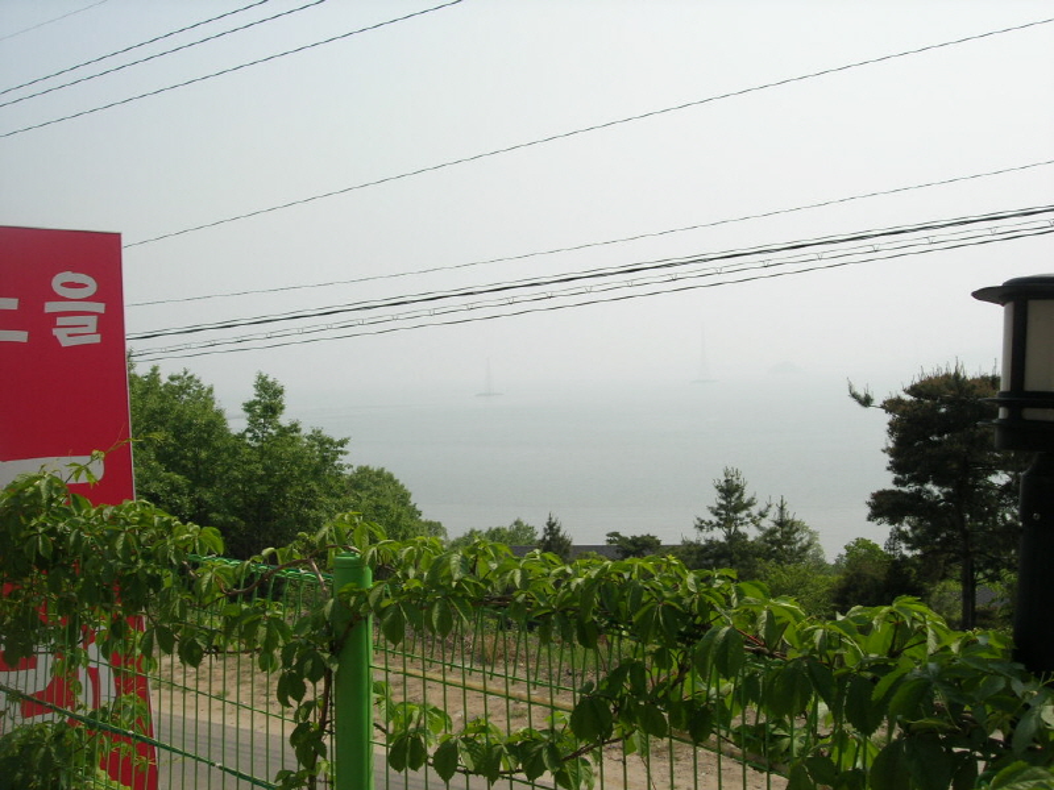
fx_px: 1157
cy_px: 395
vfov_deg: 37.7
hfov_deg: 49.0
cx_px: 527
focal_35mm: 38
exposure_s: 1/812
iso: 64
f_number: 4.8
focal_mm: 7.8
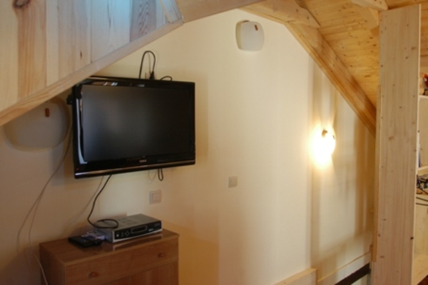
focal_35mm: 30
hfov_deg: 62.0
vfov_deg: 43.6
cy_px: 142
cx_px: 214
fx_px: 356
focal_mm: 20
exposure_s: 1/40
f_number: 3.2
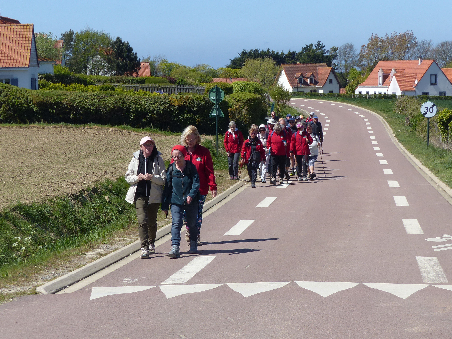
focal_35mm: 104
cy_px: 186
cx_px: 220
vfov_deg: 14.2
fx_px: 1358
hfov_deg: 18.9
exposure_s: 1/1000
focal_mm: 16.4
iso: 100
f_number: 4
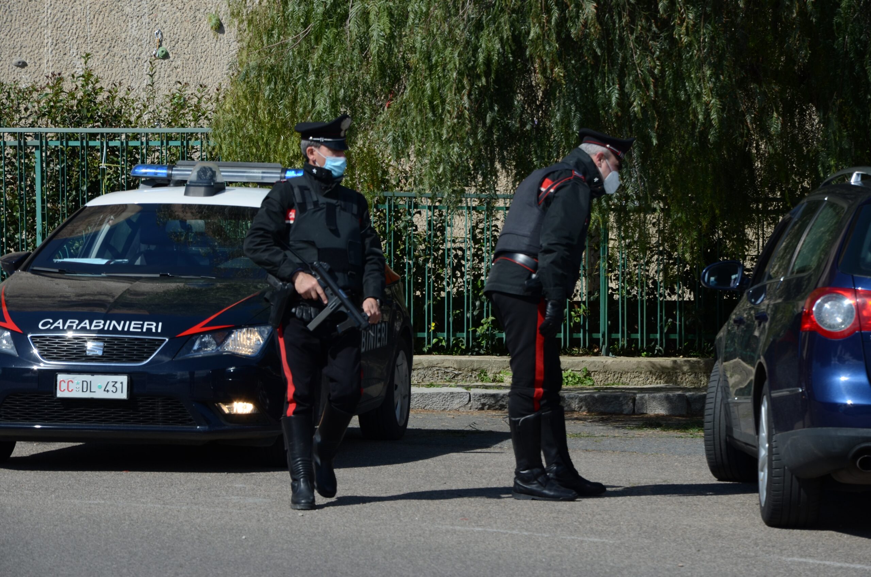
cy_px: 288
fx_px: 3803
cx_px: 436
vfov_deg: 8.7
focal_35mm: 158
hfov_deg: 13.1
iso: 100
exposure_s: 1/250
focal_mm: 105
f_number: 9
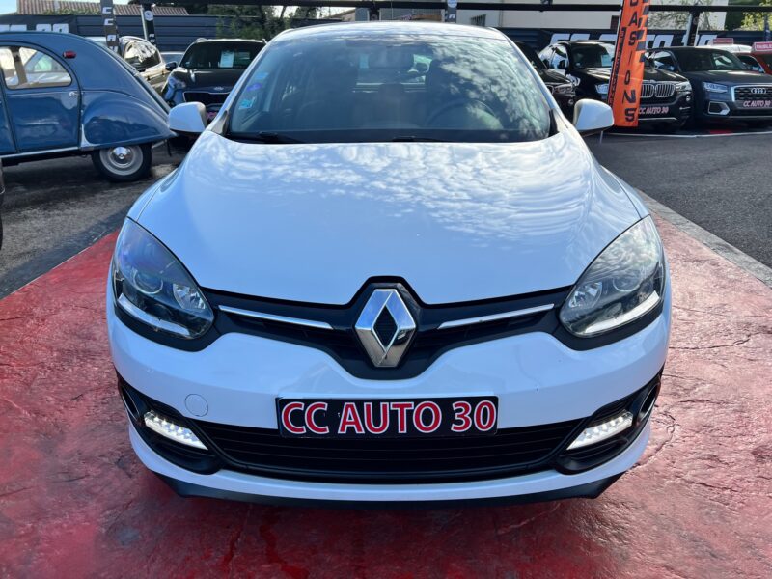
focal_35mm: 26
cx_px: 386
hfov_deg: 67.3
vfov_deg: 53.1
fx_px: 580
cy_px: 290
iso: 50
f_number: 1.5
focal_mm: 5.7
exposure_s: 1/1838
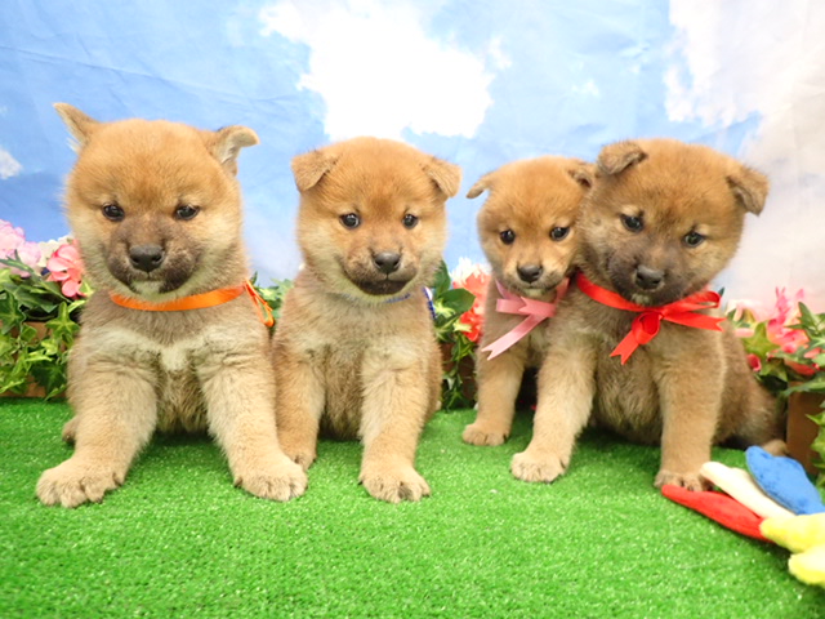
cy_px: 310
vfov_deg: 54.9
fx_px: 596
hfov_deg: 69.4
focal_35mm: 25
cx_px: 412
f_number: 2
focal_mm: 4.5
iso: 400
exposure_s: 1/30
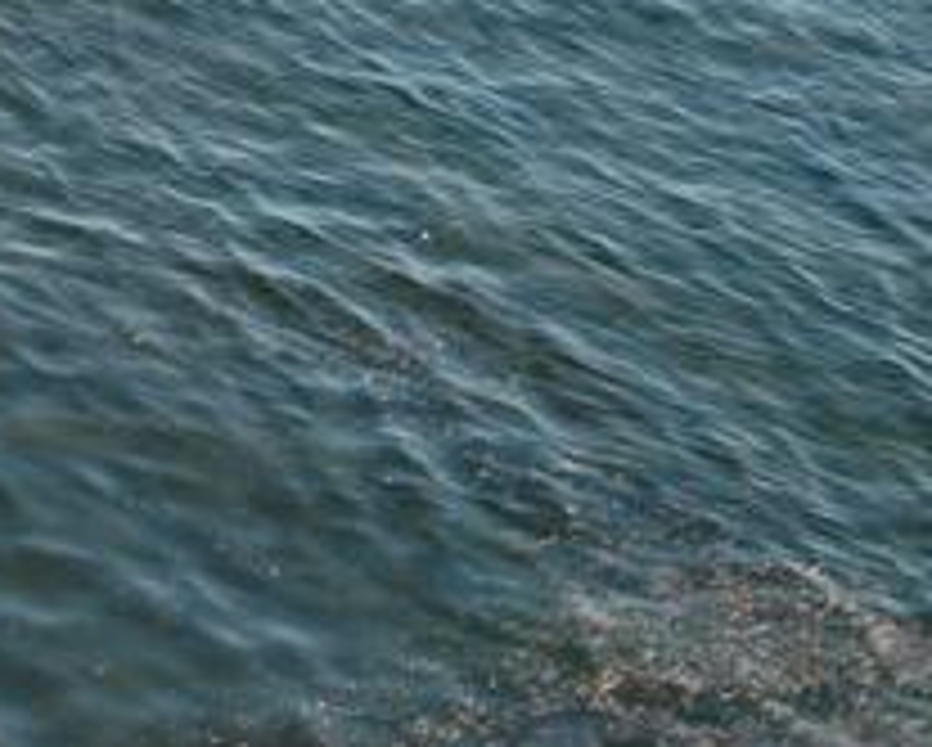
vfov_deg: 5.0
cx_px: -531
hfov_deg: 6.2
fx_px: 8449
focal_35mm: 306
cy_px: -554
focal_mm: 50
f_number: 10
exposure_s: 1/400
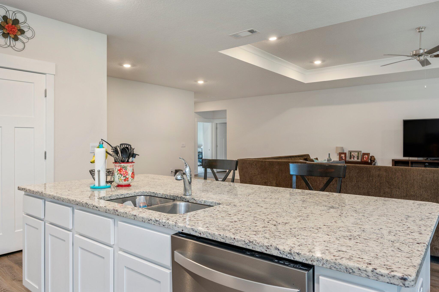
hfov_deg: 73.8
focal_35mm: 24
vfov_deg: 53.1
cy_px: 146
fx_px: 292
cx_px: 220
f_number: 9
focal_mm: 24
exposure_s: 1/5
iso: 320
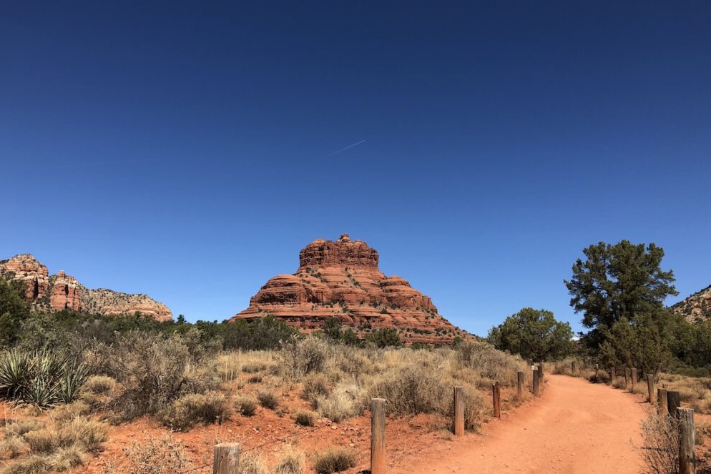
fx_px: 593
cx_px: 350
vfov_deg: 43.6
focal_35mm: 30
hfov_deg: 61.9
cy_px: 260
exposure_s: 1/2000
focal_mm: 3.99
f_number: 1.8
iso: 20
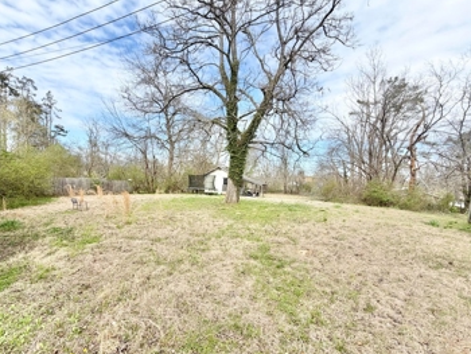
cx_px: 213
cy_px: 192
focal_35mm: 16
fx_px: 218
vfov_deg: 78.0
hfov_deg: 94.2
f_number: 2.2
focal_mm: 2.22
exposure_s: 1/770
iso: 32
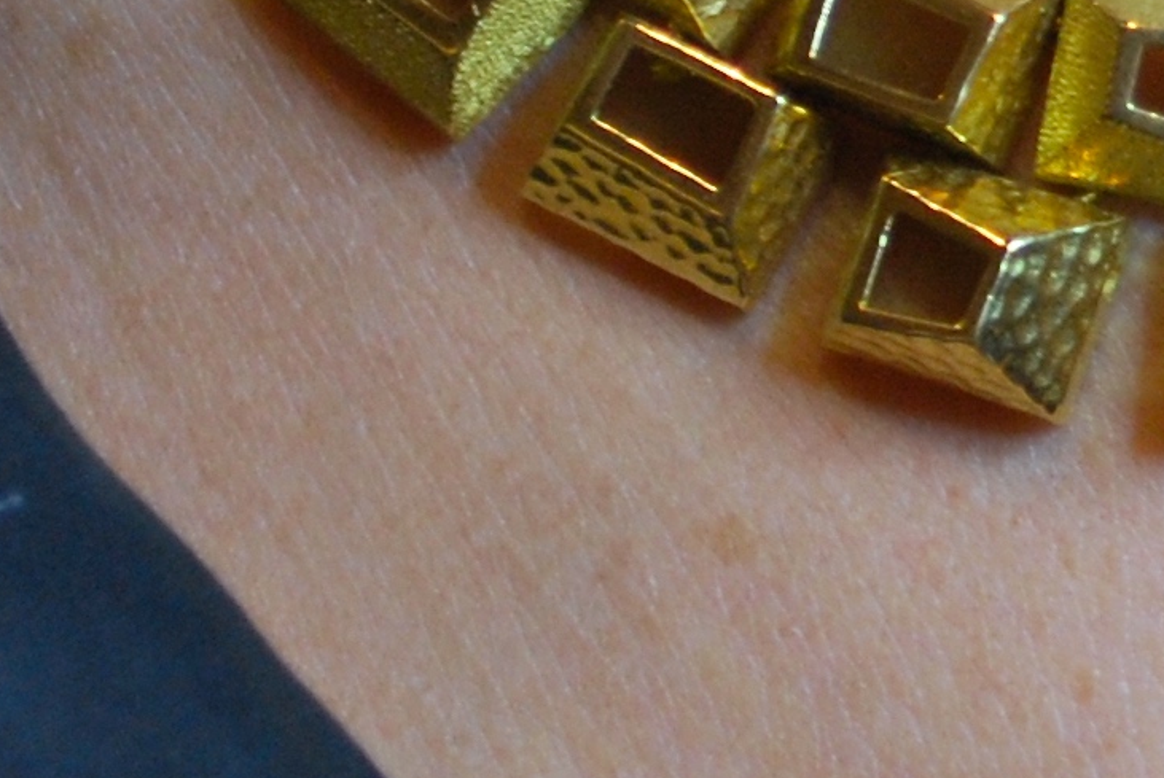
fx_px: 9774
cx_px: 1608
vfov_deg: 4.5
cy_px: -321
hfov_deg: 6.7
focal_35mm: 302
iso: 360
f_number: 5.3
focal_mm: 38
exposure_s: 1/30
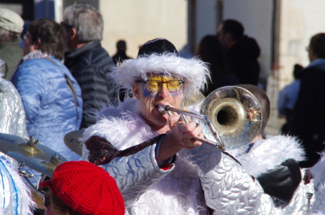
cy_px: 109
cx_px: 168
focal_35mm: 312
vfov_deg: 4.4
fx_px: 2809
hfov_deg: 6.6
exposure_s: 1/320
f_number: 11
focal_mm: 200
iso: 200
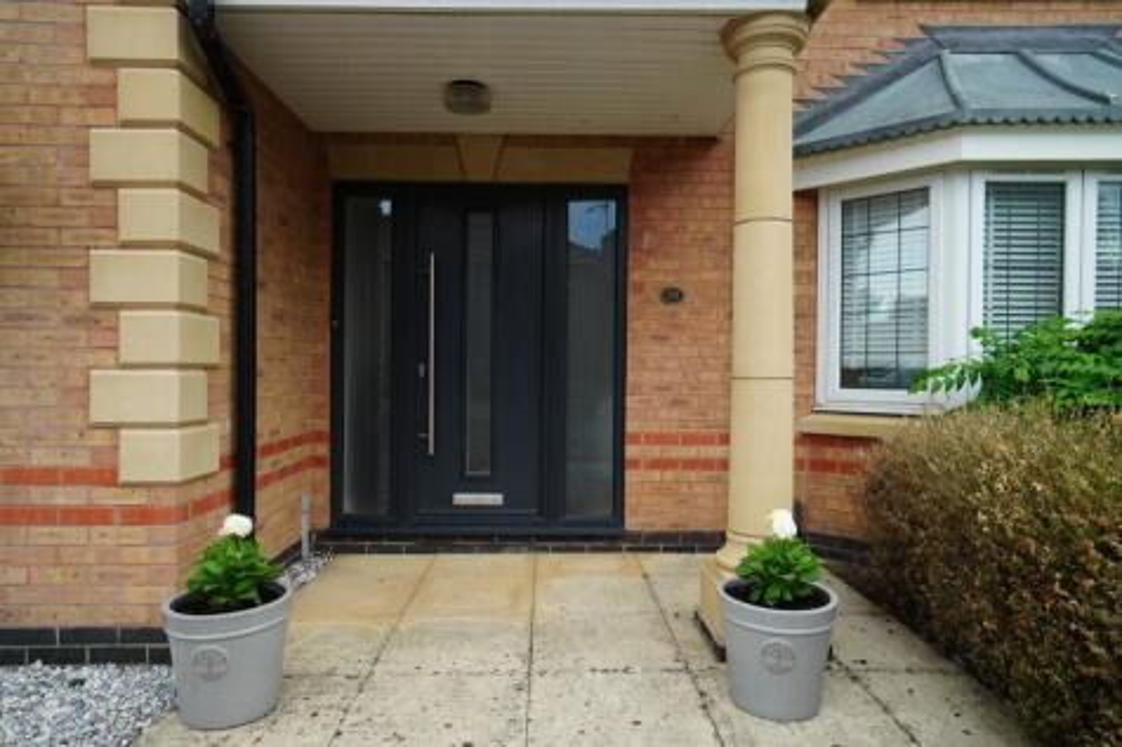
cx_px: 561
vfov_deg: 56.1
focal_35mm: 22
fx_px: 701
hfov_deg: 77.3
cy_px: 374
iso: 1600
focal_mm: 15
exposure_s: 1/3200
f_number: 4
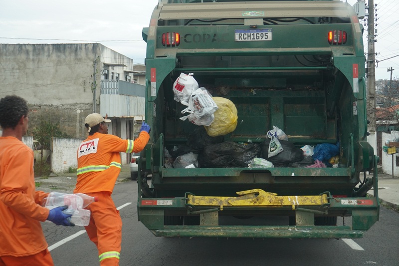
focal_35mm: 56
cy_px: 133
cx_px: 200
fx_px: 615
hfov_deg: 35.9
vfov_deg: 24.4
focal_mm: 37
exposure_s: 1/250
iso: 500
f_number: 5.6
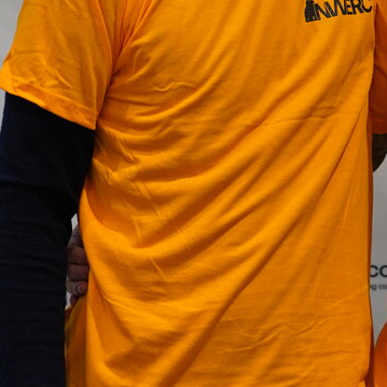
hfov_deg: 8.9
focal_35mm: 192
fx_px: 2429
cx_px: 524
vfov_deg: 9.1
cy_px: 77
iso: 640
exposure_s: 1/100
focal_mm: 50
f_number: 2.8
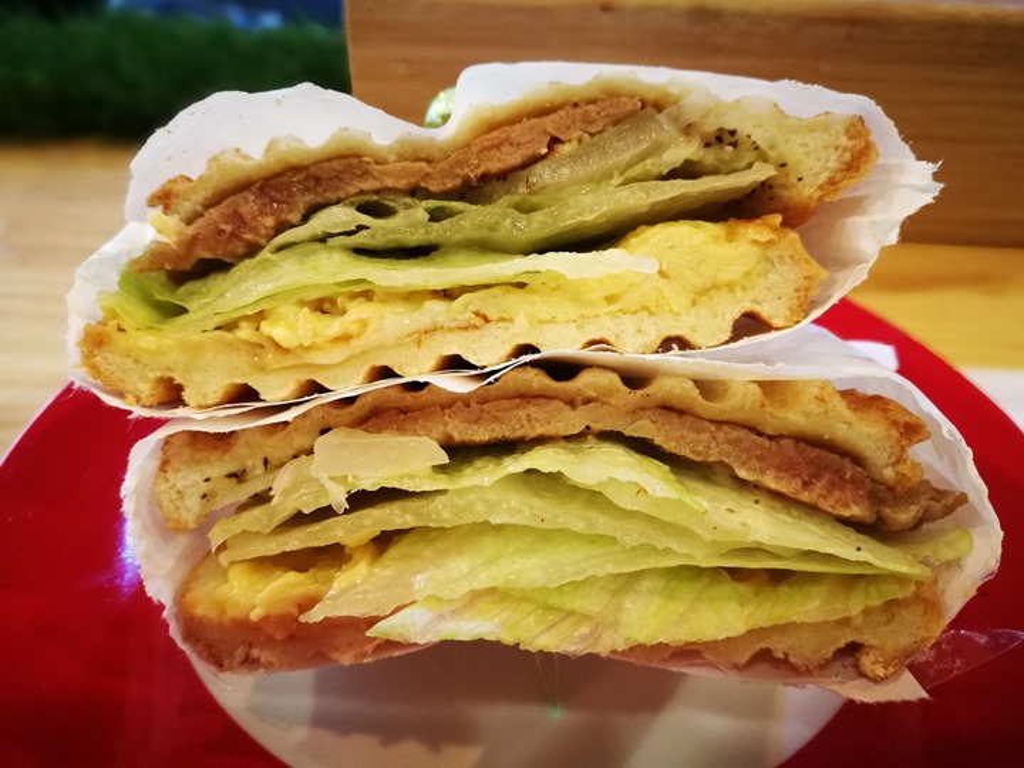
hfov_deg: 65.3
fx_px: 799
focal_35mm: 27
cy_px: 384
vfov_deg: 51.4
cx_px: 512
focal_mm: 4.5
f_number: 4
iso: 400
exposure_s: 1/25
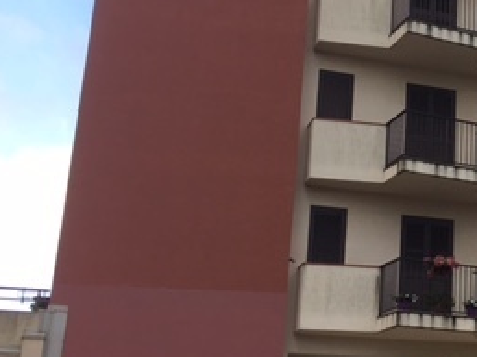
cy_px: 146
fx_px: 991
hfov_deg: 25.3
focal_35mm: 72
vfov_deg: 20.4
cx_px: 512
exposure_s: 1/379
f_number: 2.2
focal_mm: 4.15
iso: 25
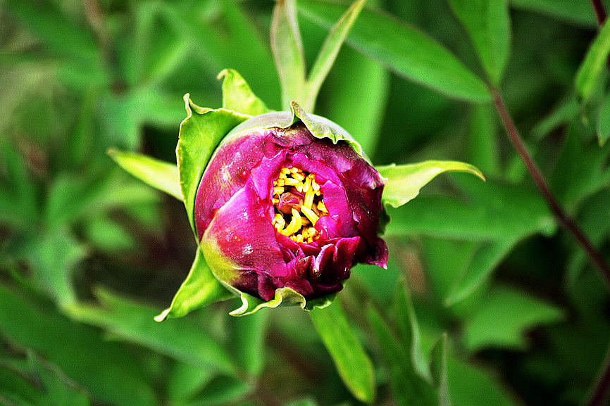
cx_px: 305
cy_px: 203
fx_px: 4828
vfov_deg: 4.8
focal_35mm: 285
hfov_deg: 7.2
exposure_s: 1/160
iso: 400
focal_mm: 190
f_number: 5.6
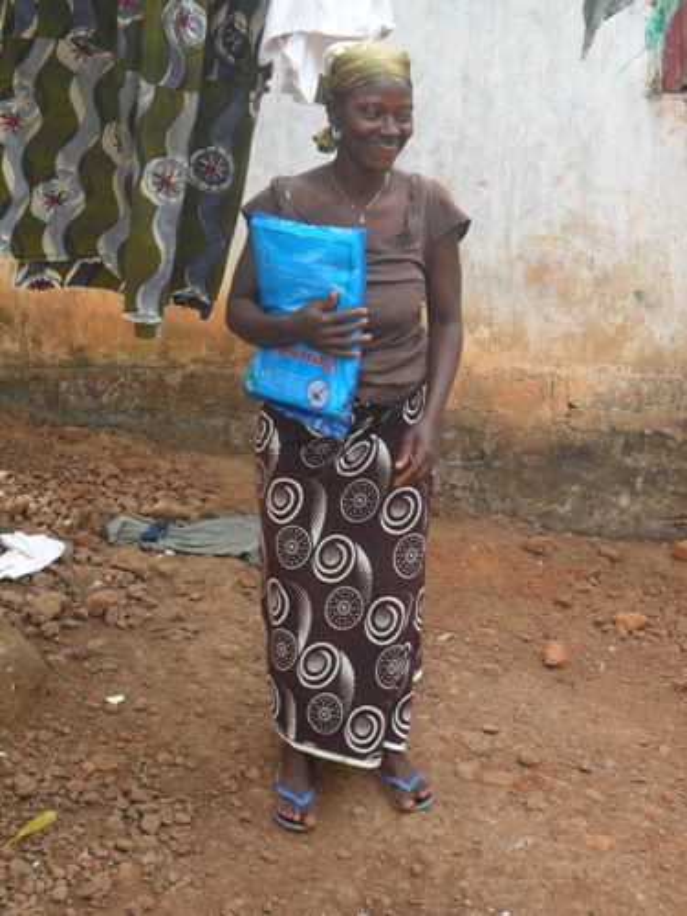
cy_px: 458
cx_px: 344
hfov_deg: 32.9
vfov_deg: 42.9
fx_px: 1164
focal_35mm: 44
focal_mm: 7.8
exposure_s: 1/45
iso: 100
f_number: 4.5
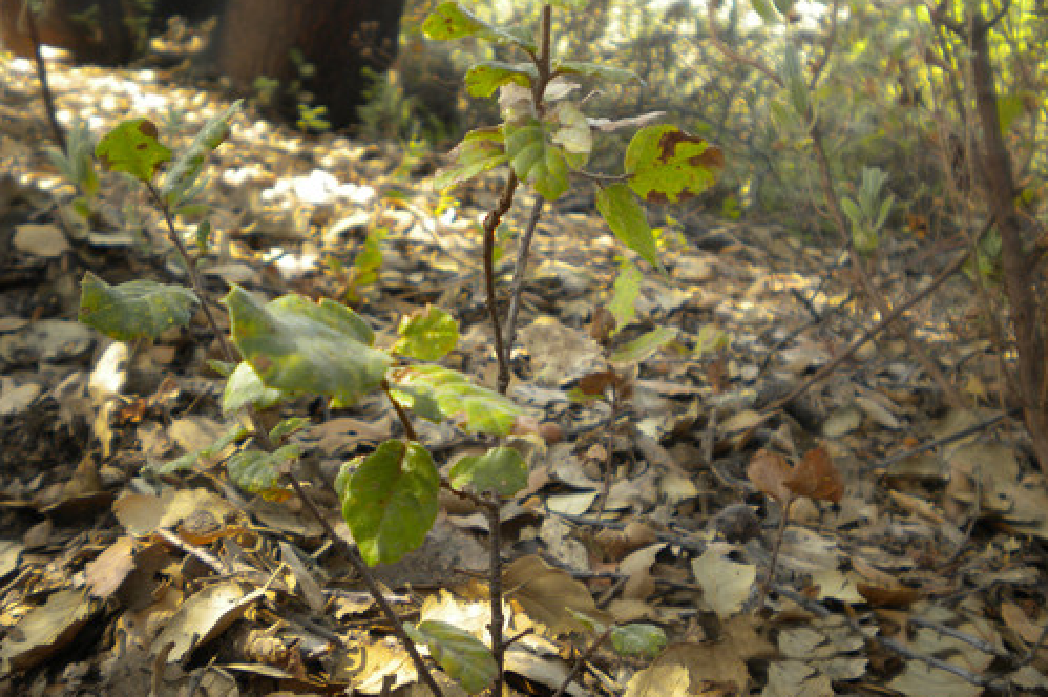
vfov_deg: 35.9
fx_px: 1076
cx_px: 526
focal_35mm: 37
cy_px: 319
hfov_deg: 51.9
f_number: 3.1
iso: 80
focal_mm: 6.3
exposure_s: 1/85
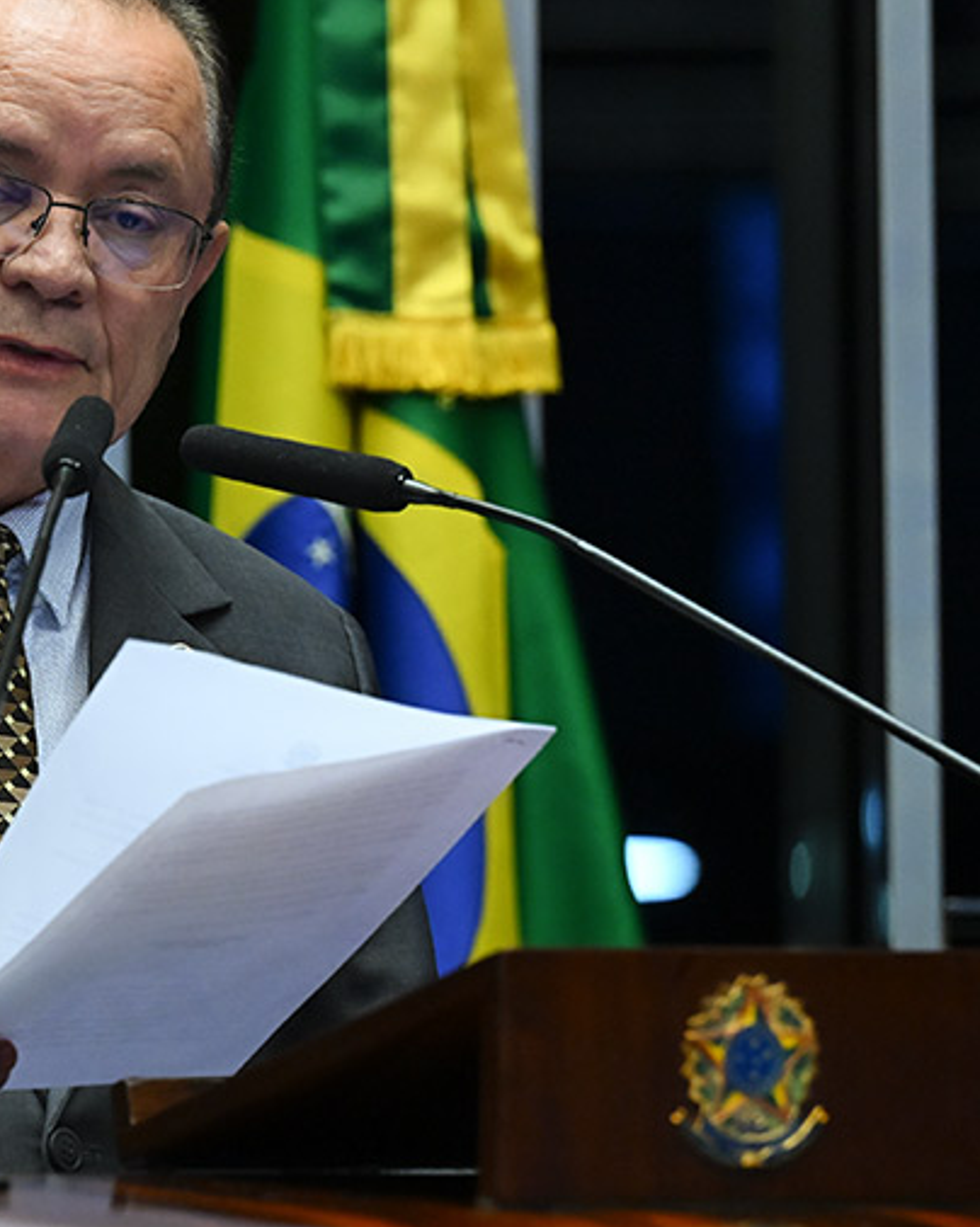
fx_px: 9256
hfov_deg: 6.1
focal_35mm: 255
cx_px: 124
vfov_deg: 7.6
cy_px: 548
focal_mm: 160
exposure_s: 1/160
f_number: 4.5
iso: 4000
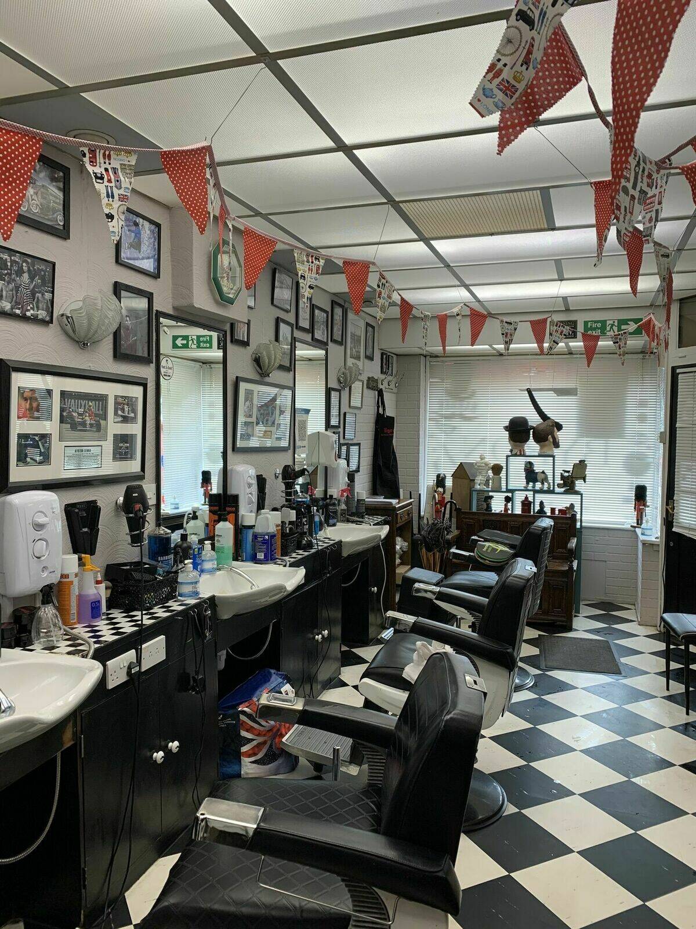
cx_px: 348
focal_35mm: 26
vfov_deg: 67.3
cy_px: 464
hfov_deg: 53.1
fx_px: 697
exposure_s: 1/100
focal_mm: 4.25
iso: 40
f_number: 1.8
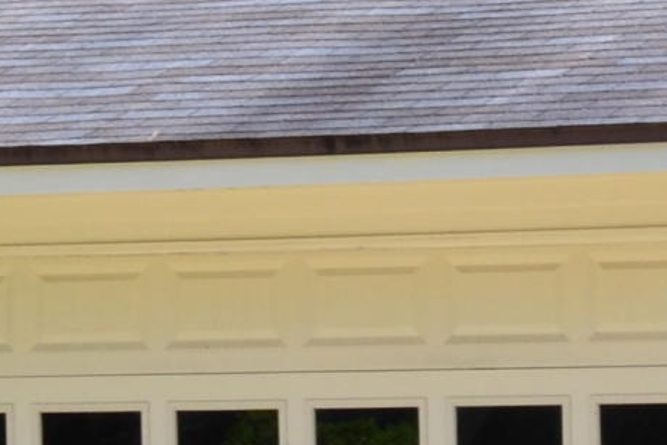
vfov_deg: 5.4
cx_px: 1462
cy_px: 553
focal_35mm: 253
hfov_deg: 7.7
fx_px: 4687
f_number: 10
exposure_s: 1/200
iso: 400
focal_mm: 26
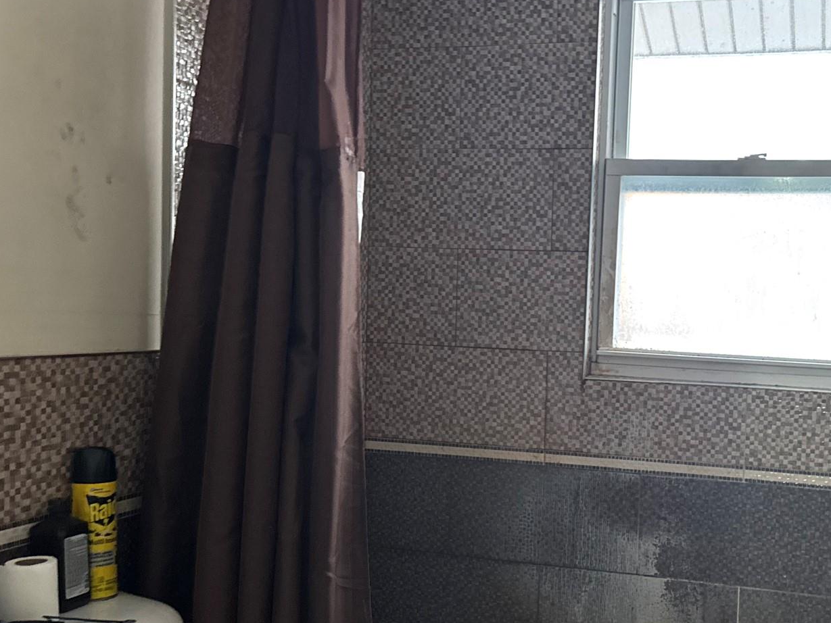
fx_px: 960
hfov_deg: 45.5
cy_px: 359
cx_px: 600
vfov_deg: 35.9
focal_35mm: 40
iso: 500
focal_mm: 6.76
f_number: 1.78
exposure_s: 1/60
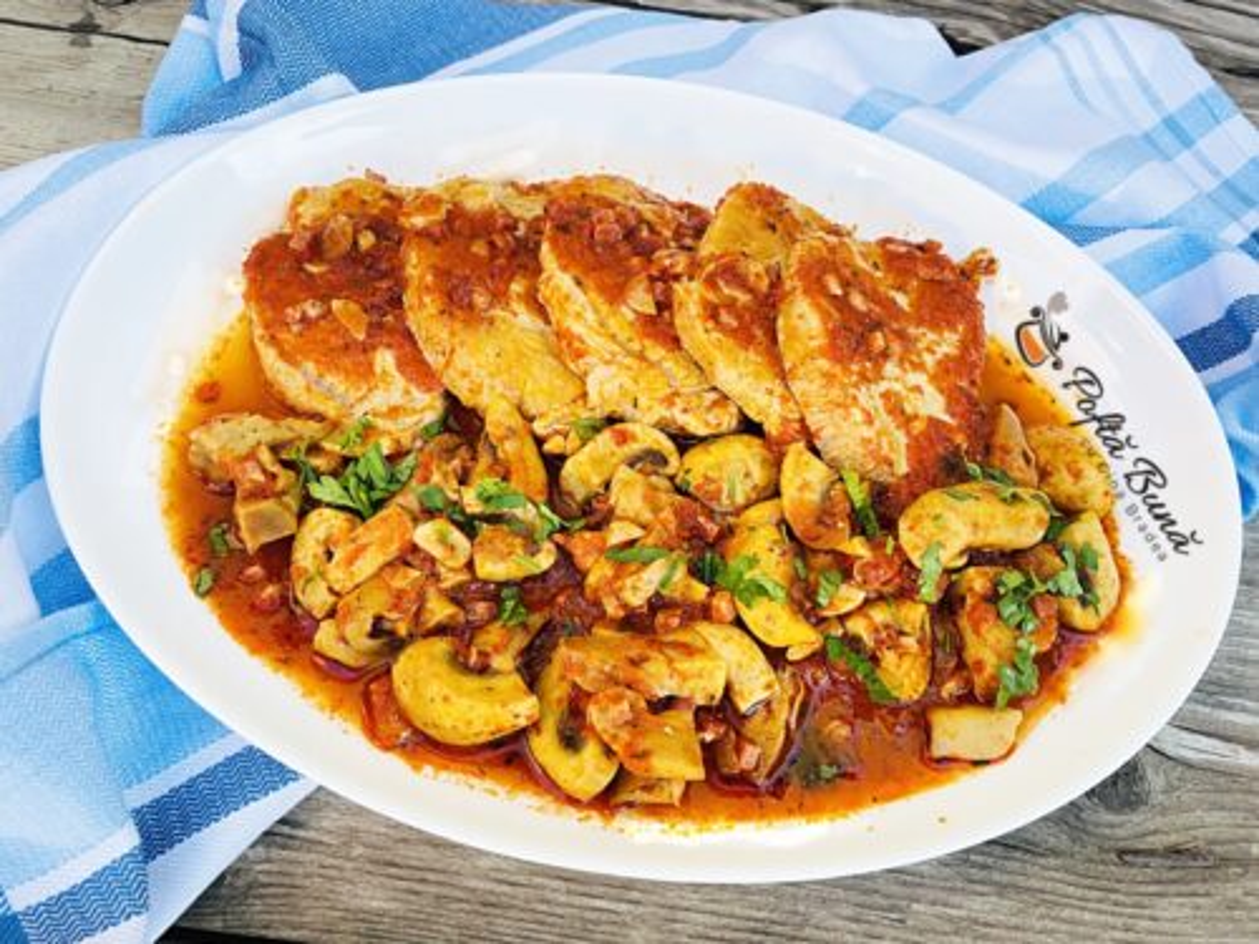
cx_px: 630
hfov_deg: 67.3
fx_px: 946
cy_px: 472
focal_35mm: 26
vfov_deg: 53.1
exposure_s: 1/228
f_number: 1.6
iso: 32
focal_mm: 4.2
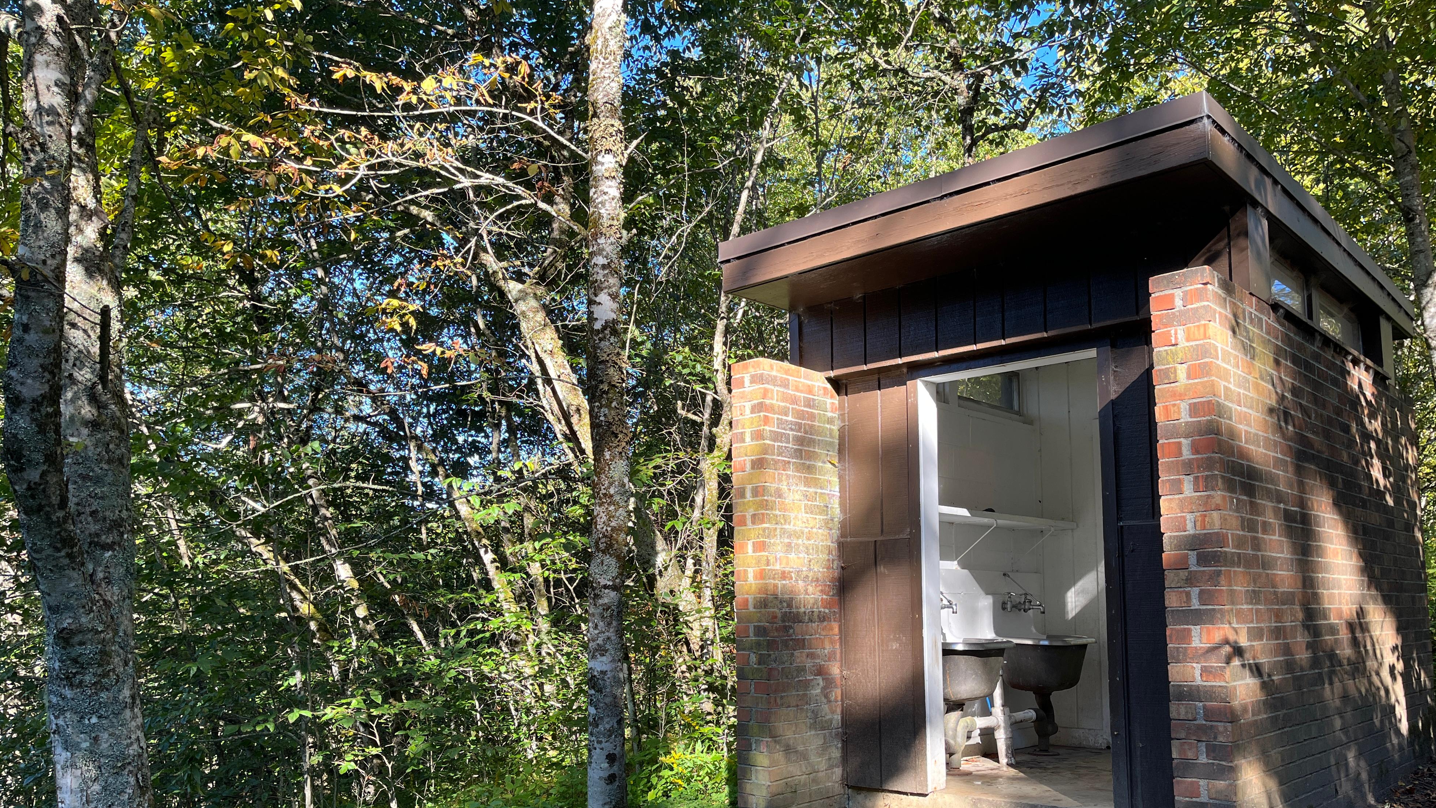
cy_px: 508
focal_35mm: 29
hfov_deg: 66.1
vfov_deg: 39.9
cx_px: 721
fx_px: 1104
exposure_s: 1/212
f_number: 1.6
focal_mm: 5.1
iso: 40
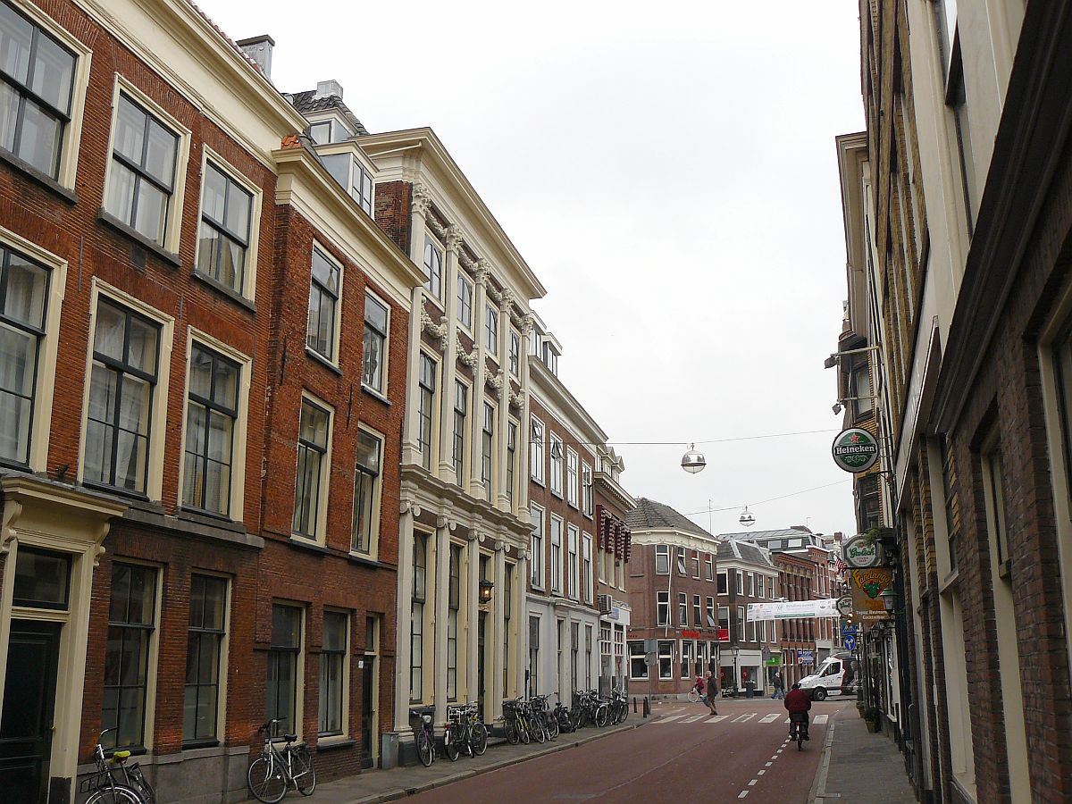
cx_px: 536
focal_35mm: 36
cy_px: 402
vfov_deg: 39.7
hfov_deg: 51.4
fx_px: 1115
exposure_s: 1/250
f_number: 4
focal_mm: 6
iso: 100
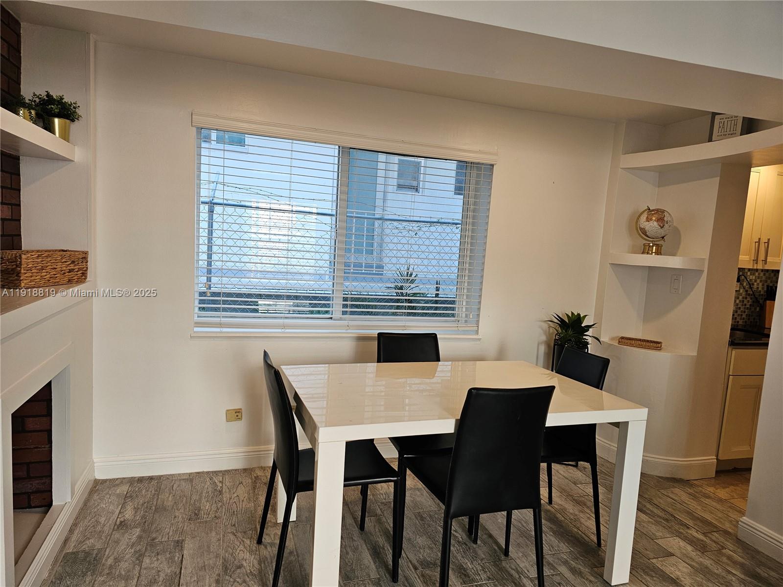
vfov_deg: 58.9
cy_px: 294
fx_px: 520
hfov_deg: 73.9
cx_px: 392
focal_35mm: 23
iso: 100
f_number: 1.7
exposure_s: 1/120
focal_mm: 6.3
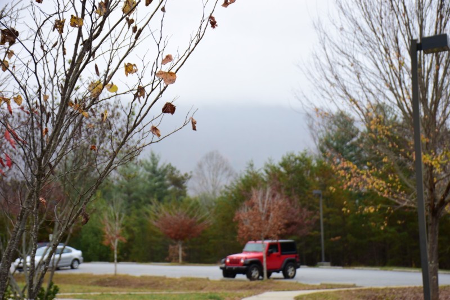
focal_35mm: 72
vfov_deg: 18.9
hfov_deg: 28.1
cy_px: 150
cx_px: 225
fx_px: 900
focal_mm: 48
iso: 100
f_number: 5
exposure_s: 1/25
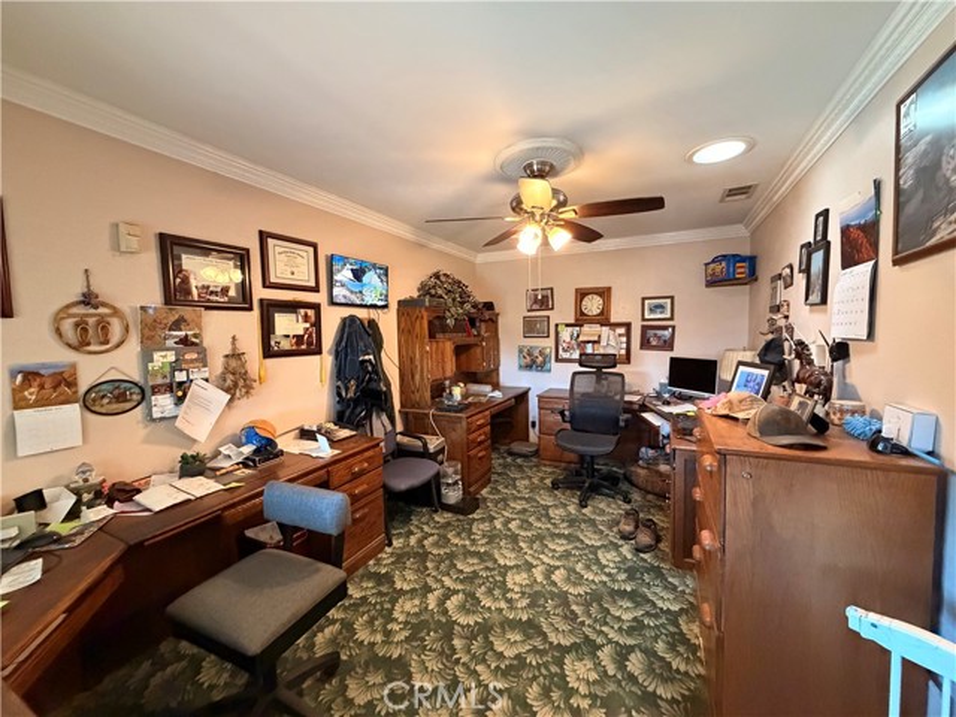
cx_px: 478
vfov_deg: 85.7
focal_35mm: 14
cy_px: 358
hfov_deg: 102.1
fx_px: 387
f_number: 2.2
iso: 1000
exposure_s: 1/60
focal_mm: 2.22
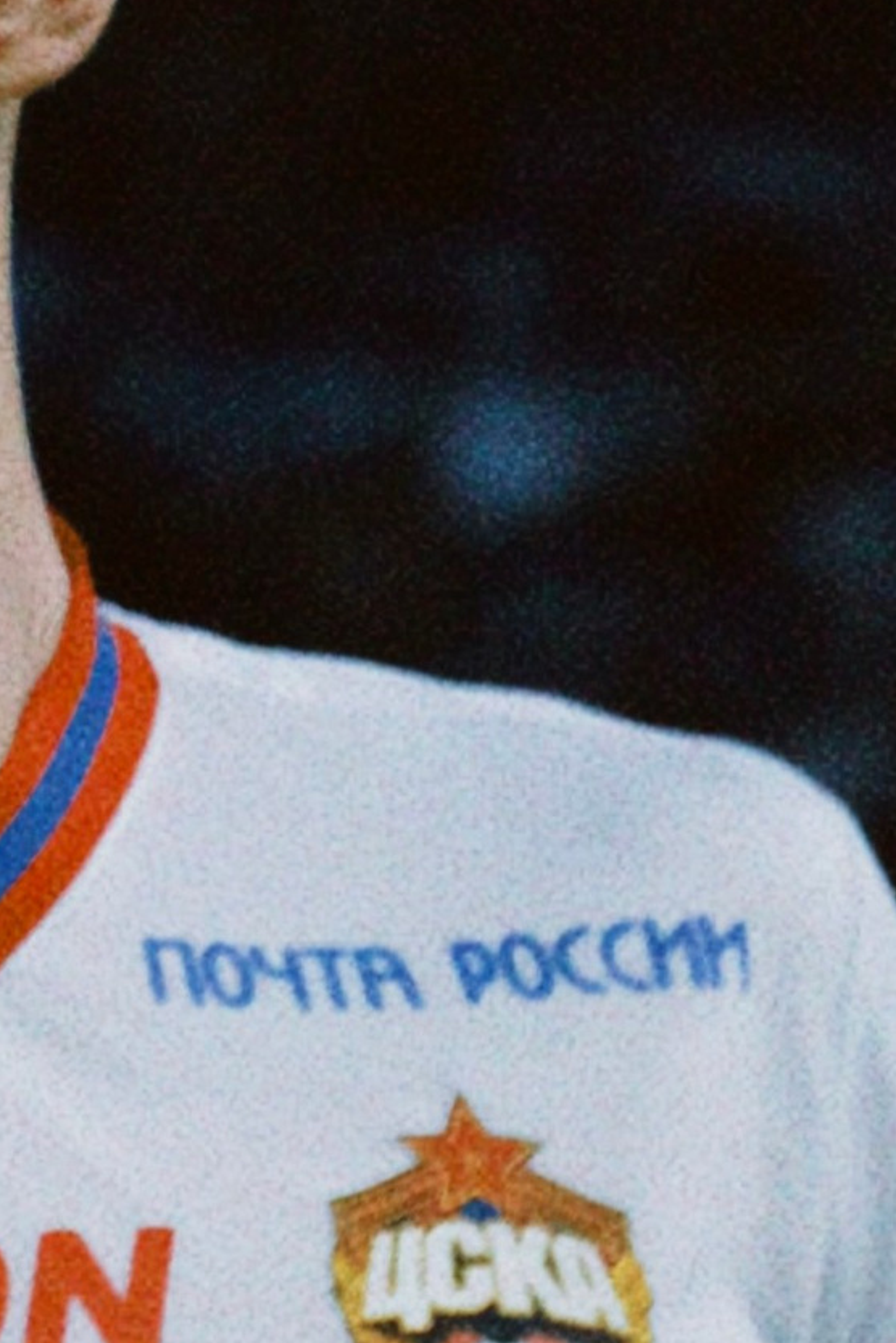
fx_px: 29379
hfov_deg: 1.7
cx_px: -827
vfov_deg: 2.6
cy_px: 623
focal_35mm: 787
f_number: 5.6
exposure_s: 1/1300
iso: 2500
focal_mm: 113.8
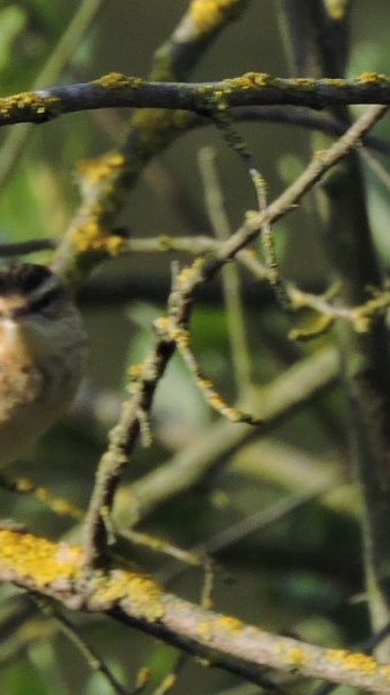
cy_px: 348
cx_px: -49
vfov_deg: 2.1
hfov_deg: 1.2
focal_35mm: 1021
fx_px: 18786
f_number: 7.1
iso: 100
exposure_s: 1/160
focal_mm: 125.4
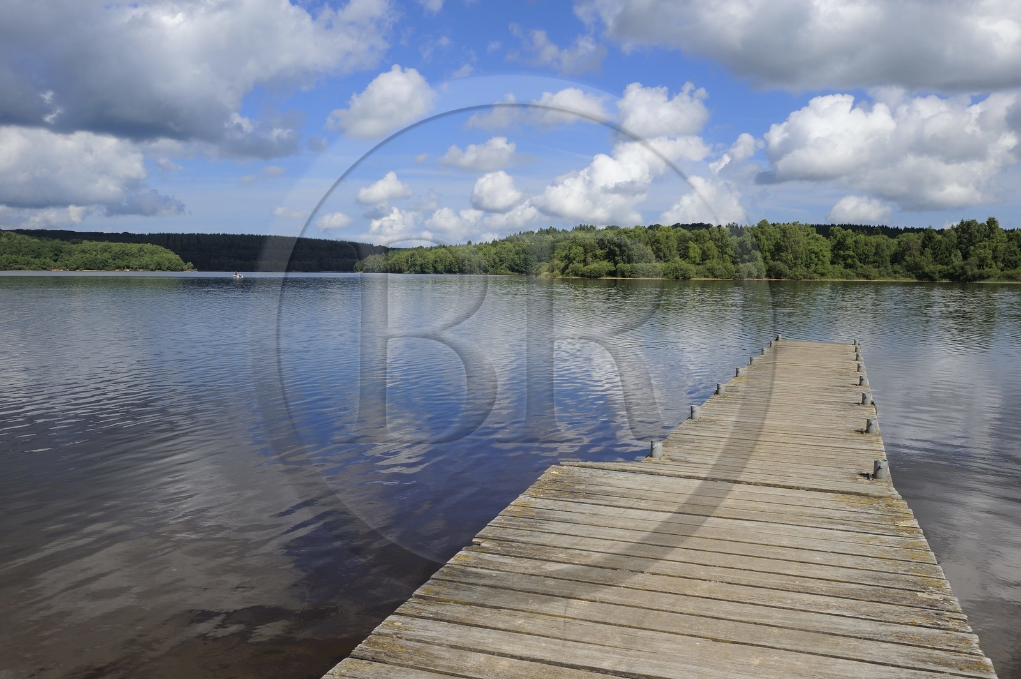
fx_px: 793
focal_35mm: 28
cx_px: 510
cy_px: 340
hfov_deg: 65.5
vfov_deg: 46.3
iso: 200
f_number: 18
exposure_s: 1/125
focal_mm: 28
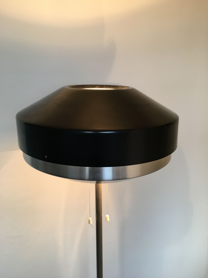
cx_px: 104
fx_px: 232
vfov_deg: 61.7
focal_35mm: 29
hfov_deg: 48.2
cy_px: 139
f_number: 2.2
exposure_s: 1/33
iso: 100
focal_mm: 4.15
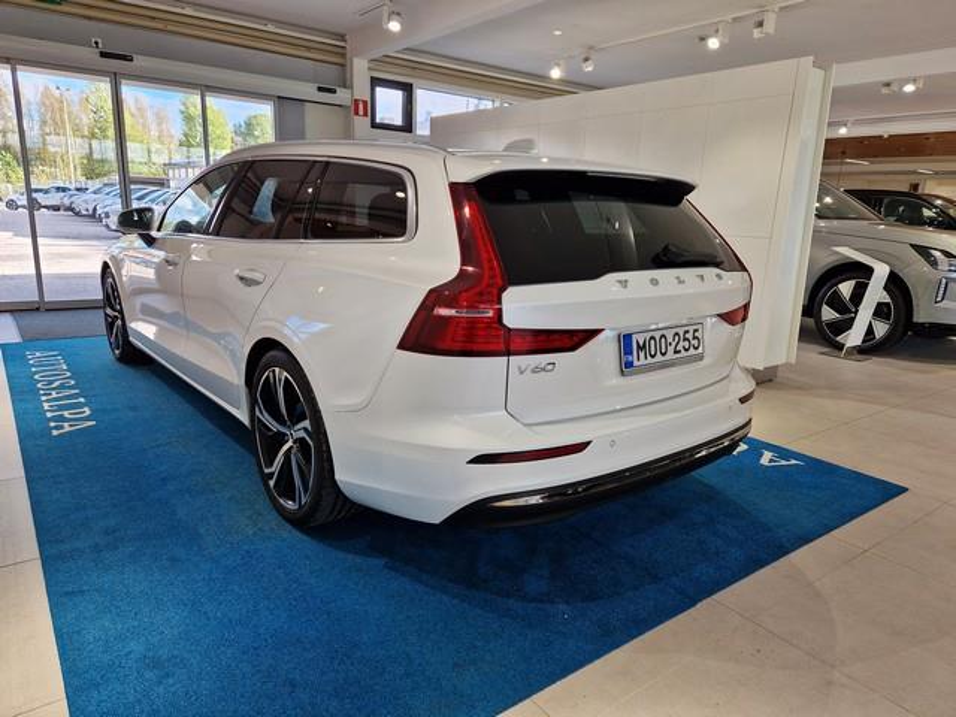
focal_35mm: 23
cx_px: 478
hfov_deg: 73.9
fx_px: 635
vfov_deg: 58.9
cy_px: 358
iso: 50
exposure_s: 1/180
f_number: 1.8
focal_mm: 5.4
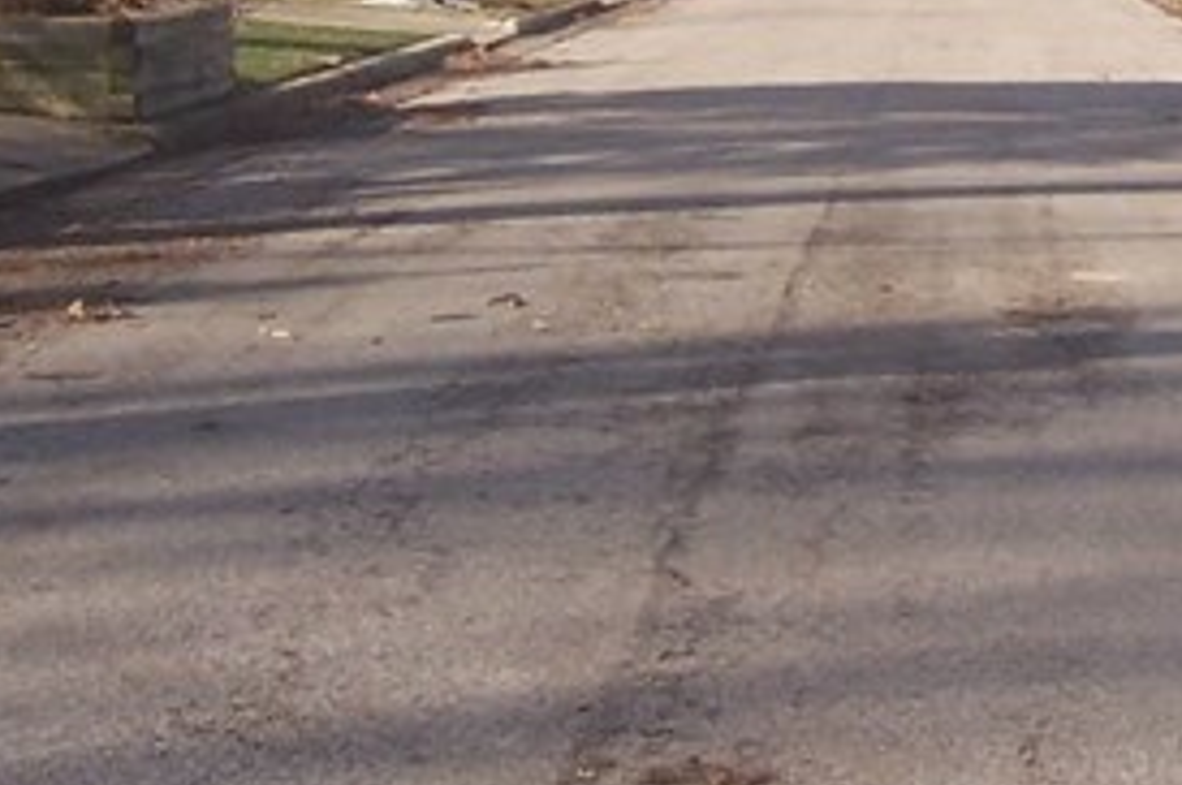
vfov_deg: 10.0
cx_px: 1186
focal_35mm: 135
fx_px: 4427
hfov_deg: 14.9
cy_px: -71
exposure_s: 1/350
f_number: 5.6
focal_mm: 5.6
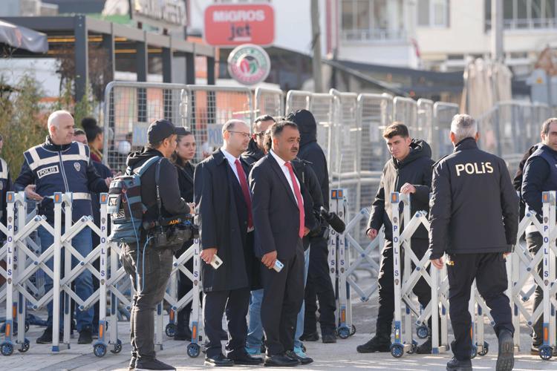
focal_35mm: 300
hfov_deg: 6.9
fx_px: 4641
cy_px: 186
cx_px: 278
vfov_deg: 4.6
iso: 125
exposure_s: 1/320
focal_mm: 200
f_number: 4
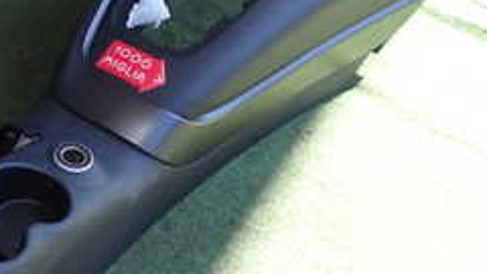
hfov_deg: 29.1
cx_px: 4
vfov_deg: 17.7
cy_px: 195
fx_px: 878
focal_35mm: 68
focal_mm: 4.5
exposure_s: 1/160
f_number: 2.8
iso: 100
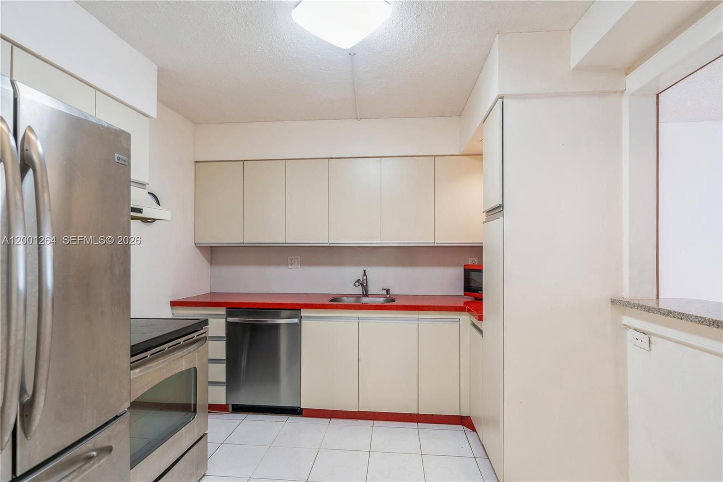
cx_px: 362
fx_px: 321
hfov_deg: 96.7
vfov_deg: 73.7
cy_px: 241
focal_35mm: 16
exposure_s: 1/4
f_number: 8
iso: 320
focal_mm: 16
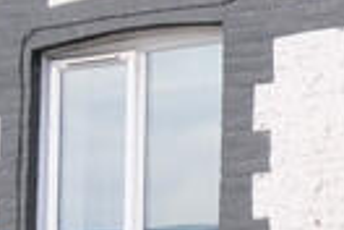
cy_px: 255
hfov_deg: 7.2
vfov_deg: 4.9
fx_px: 2666
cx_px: 573
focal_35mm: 279
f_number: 5.6
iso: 320
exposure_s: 1/600
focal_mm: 24
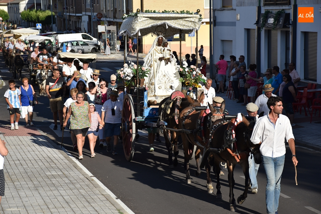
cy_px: 107
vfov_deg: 10.8
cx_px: 160
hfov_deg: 16.1
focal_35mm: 128
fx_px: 1138
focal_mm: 85
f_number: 7.1
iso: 200
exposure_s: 1/800
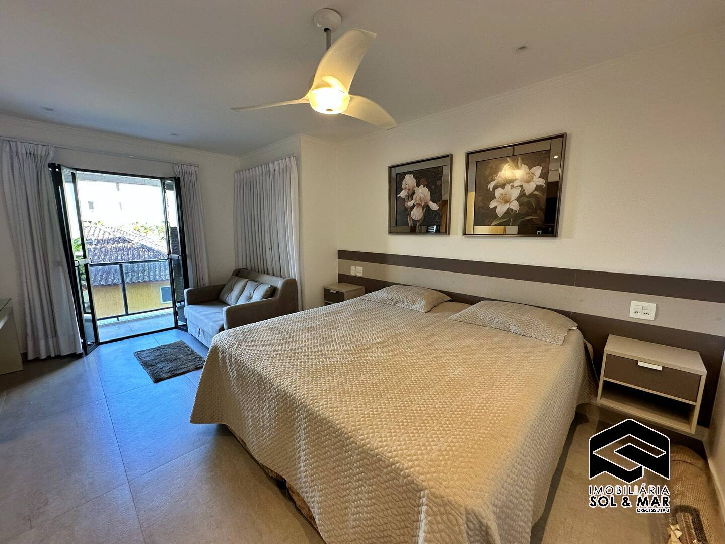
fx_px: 293
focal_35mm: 14
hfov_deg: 102.1
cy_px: 272
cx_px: 362
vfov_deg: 85.7
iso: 125
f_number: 2.2
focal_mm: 2.22
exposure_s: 1/120
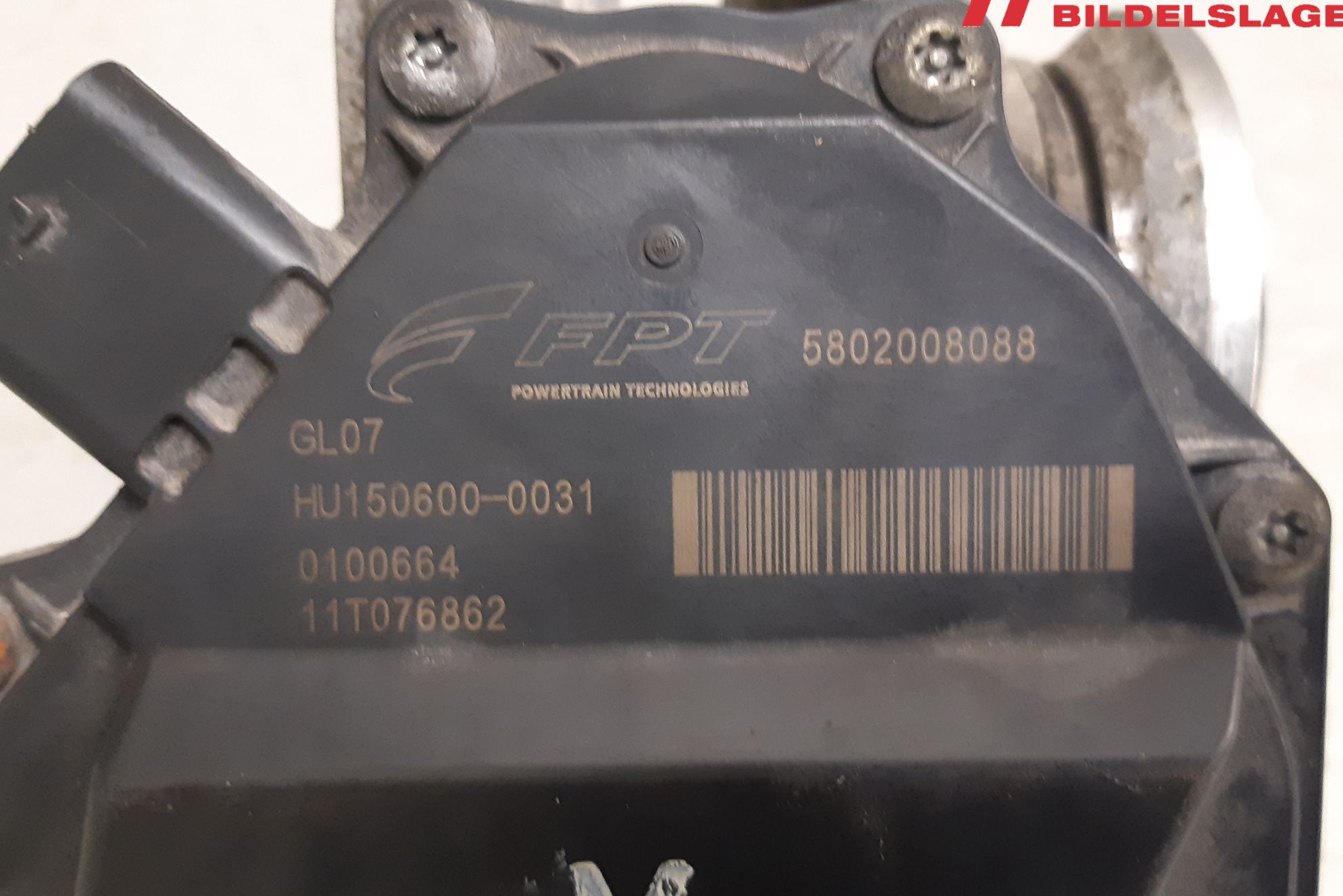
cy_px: 433
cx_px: 684
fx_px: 1045
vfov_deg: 46.4
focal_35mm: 28
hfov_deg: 65.5
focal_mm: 3.93
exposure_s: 1/33
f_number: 1.7
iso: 250
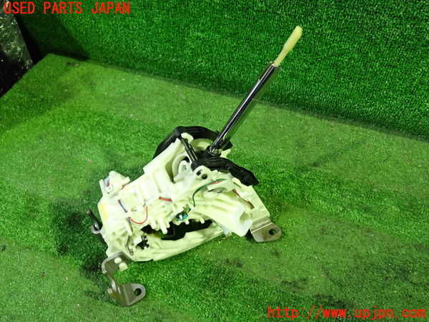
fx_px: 372
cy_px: 161
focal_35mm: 30
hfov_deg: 60.0
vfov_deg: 46.8
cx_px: 214
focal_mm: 5.4
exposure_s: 1/30
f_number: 2.3
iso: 640
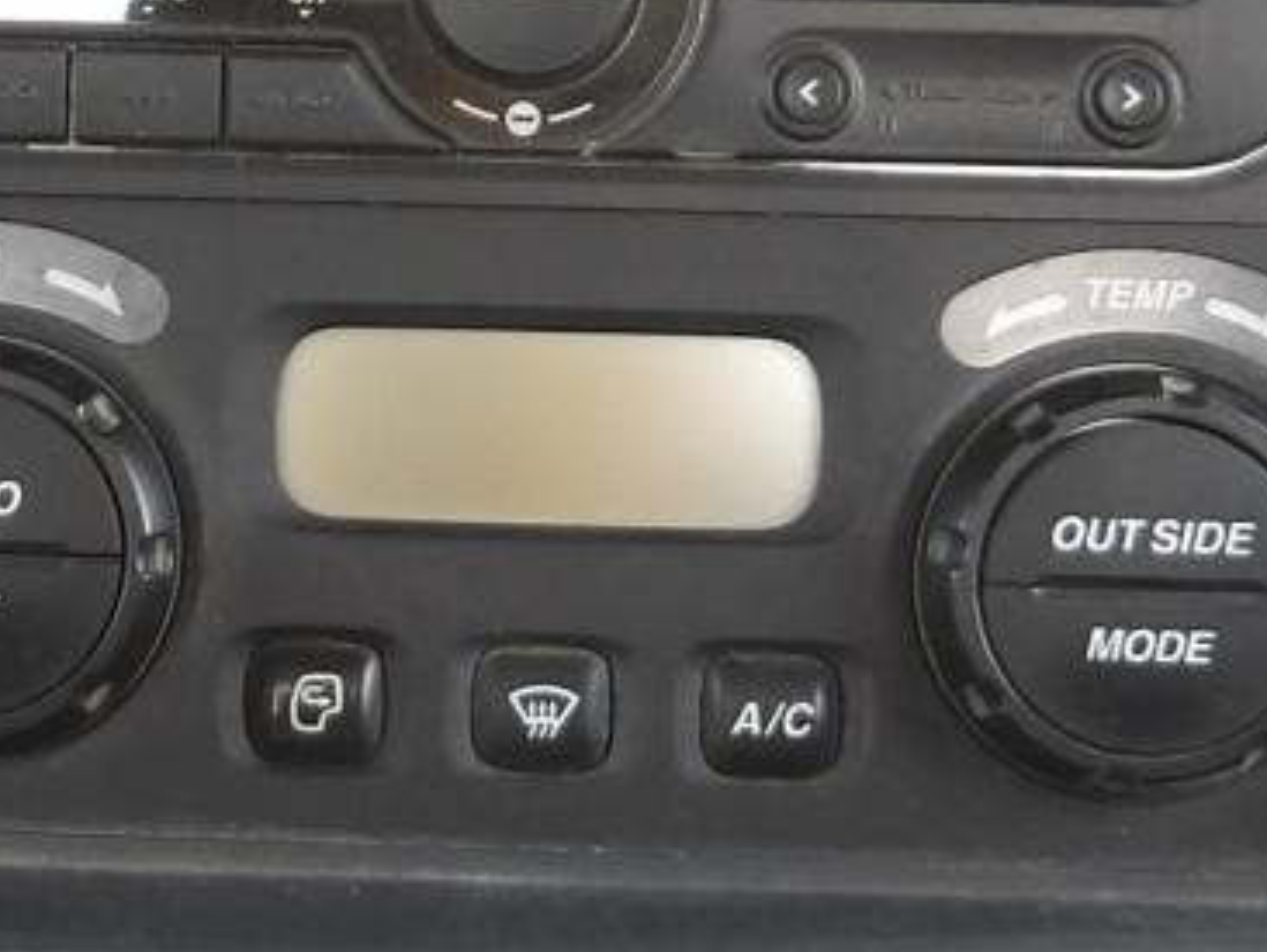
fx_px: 4322
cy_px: 263
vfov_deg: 12.5
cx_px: 180
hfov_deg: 16.5
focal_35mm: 118
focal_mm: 4.9
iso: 100
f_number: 3
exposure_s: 1/42
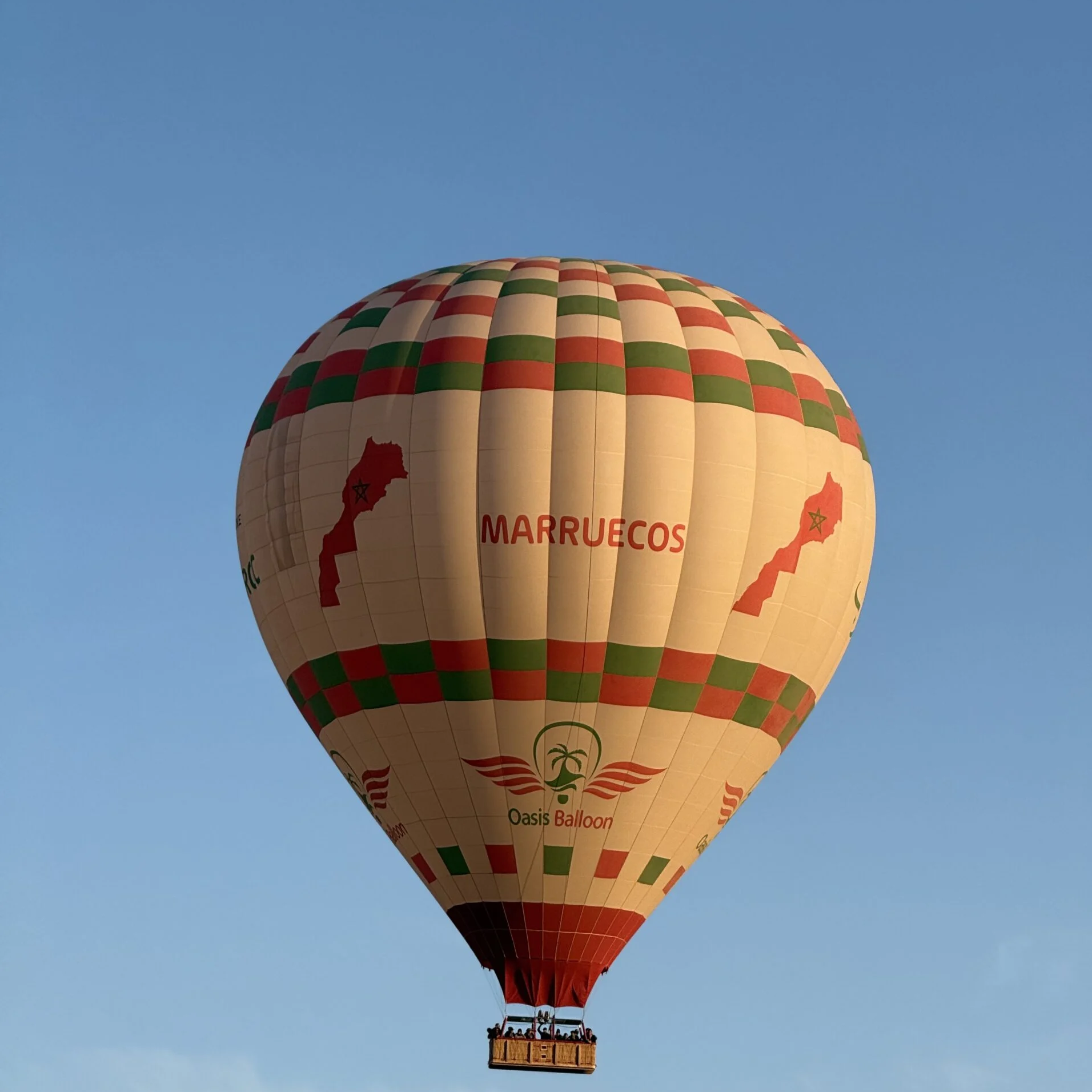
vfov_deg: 12.3
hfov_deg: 12.3
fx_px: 5068
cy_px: 524
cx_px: 548
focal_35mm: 142
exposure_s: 1/714
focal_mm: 15.66
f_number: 2.8
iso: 50
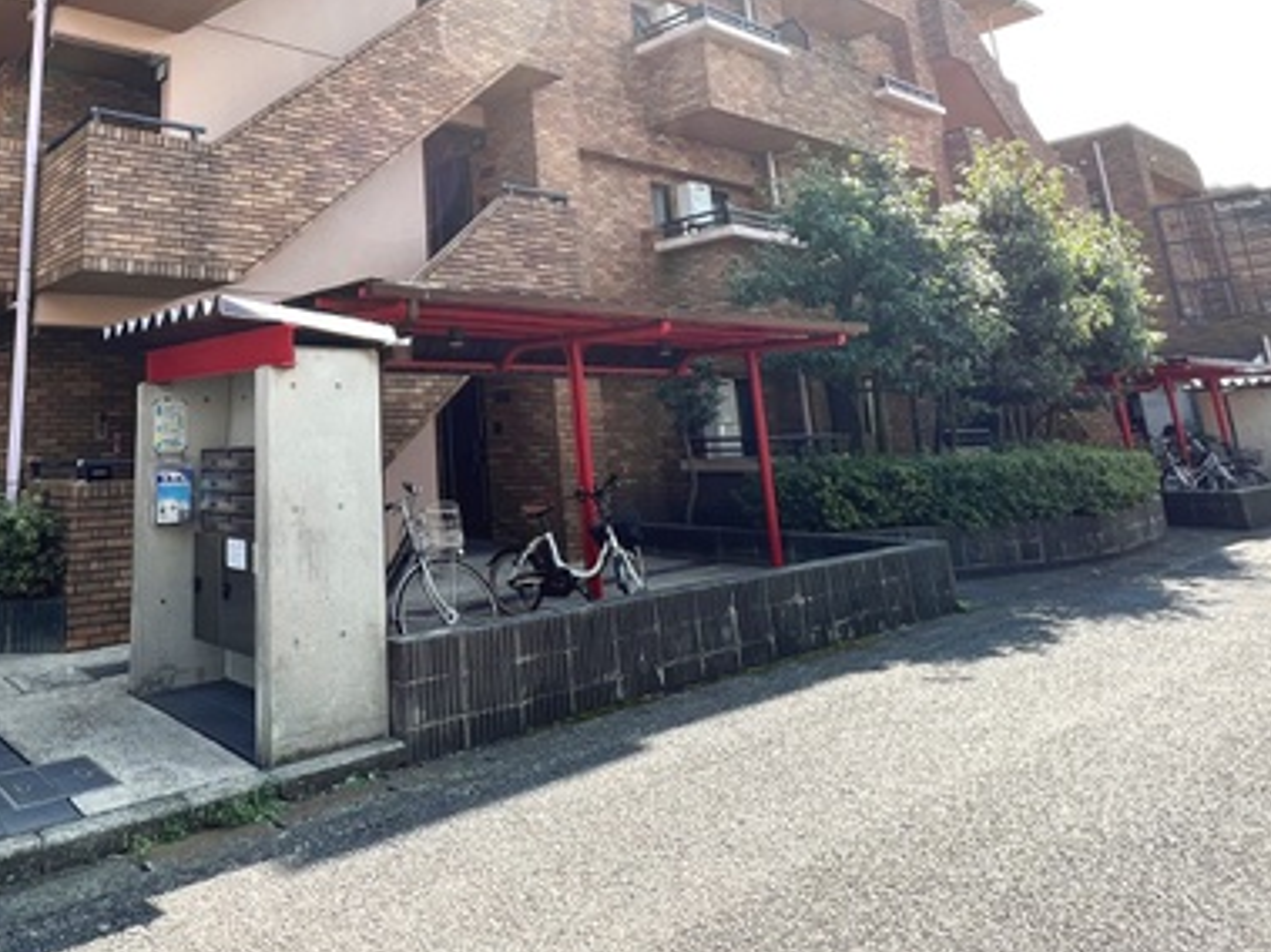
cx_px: 359
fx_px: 881
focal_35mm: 24
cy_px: 213
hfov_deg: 68.2
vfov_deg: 53.6
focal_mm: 1.57
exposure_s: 1/306
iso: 32
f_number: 1.8
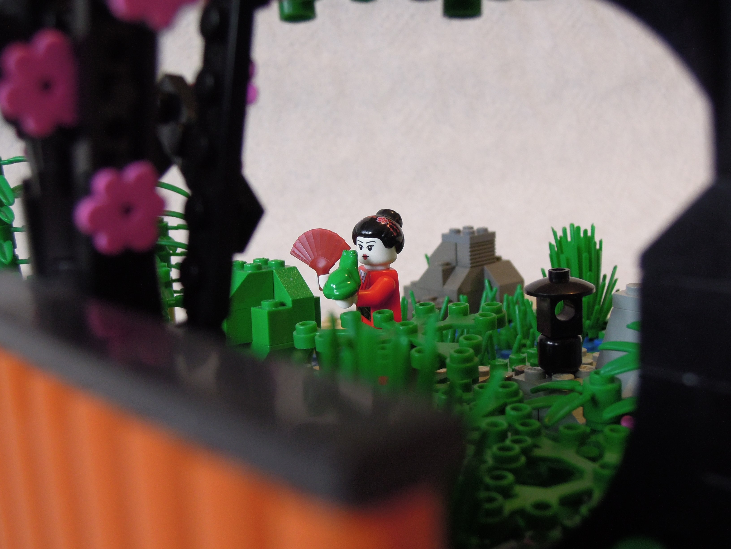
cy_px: 274
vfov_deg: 32.2
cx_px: 366
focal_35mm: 45
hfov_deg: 42.1
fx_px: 950
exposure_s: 1/30
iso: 400
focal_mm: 8.1
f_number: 3.5
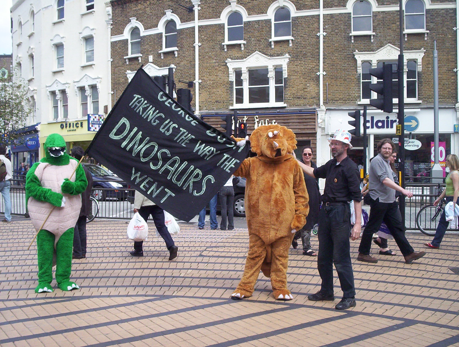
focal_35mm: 38
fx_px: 505
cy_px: 174
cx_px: 230
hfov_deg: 48.9
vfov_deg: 37.9
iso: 100
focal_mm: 4.99
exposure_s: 1/303
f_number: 4.5
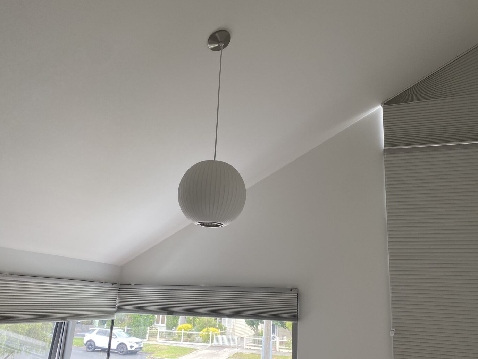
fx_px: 400
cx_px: 251
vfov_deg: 48.2
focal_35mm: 29
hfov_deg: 61.6
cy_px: 193
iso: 64
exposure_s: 1/121
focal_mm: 4.25
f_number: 1.8
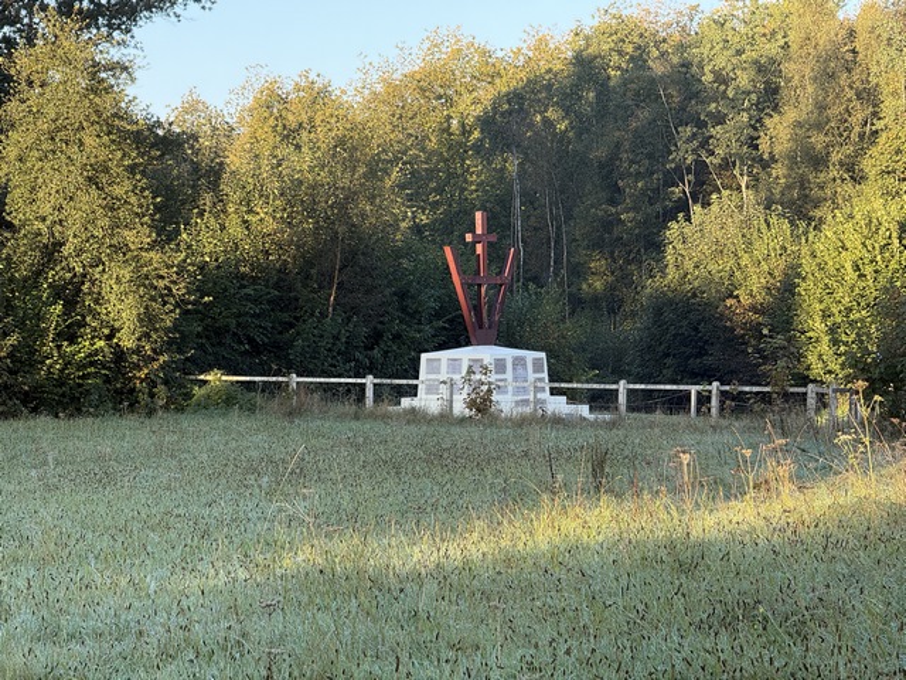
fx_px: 3141
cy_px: 340
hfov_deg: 16.4
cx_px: 453
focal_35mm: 120
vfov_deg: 12.3
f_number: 2.8
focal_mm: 15.66
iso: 64
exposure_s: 1/172
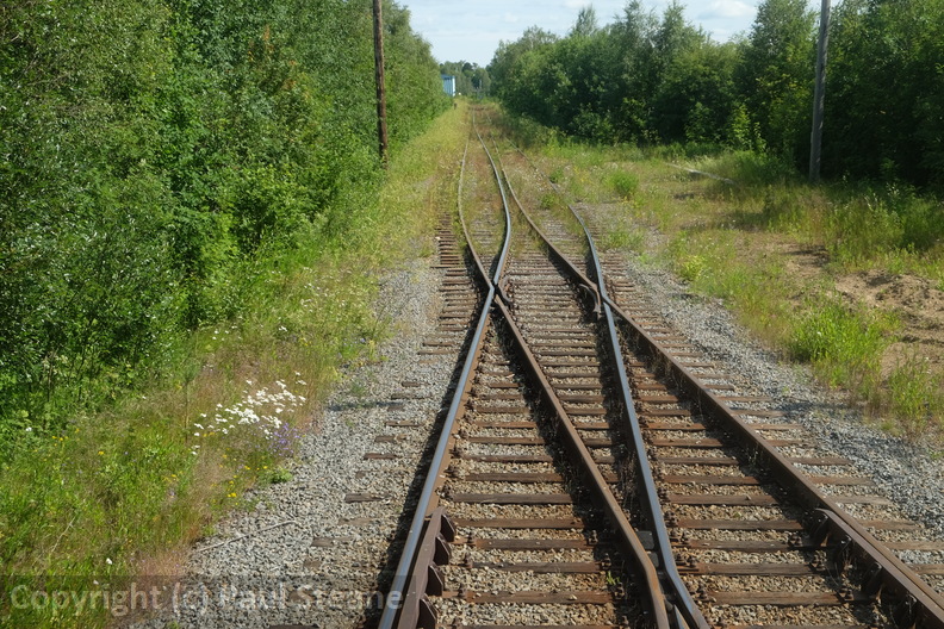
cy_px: 314
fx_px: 1468
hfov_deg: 35.6
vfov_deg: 24.2
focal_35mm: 56
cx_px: 472
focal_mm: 37.4
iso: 200
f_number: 5.6
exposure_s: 1/320
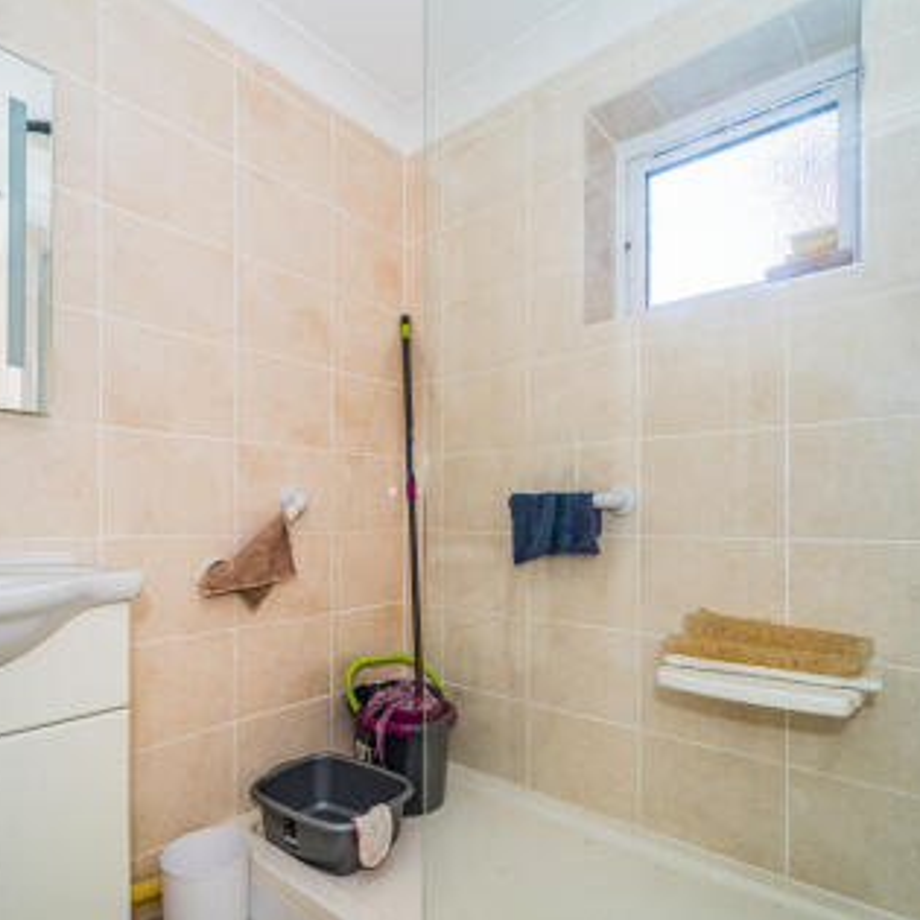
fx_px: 541
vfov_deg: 80.7
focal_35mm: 18
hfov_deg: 80.5
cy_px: 460
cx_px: 415
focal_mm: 14
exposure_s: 1/80
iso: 250
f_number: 7.1
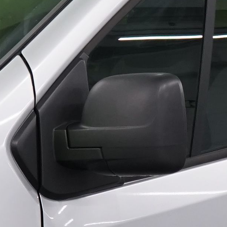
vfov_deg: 4.5
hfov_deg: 4.5
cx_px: 166
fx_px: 2908
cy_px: 108
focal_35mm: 392
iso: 640
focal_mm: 47
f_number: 5
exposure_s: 1/60
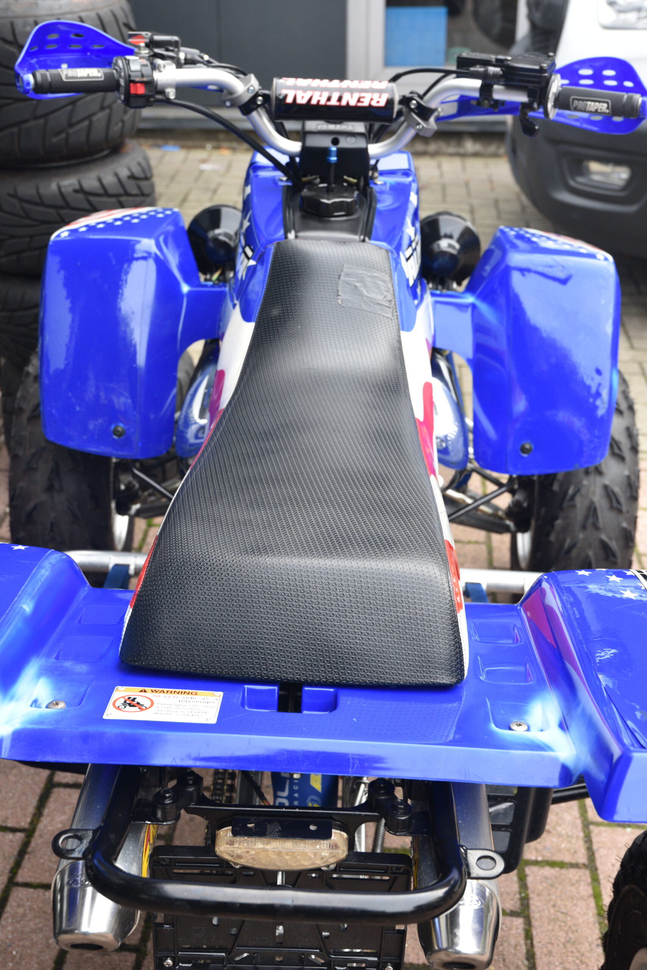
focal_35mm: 50
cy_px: 485
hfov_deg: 27.0
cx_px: 324
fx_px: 1347
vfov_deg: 39.6
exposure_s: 1/160
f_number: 6.3
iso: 1000
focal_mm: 50
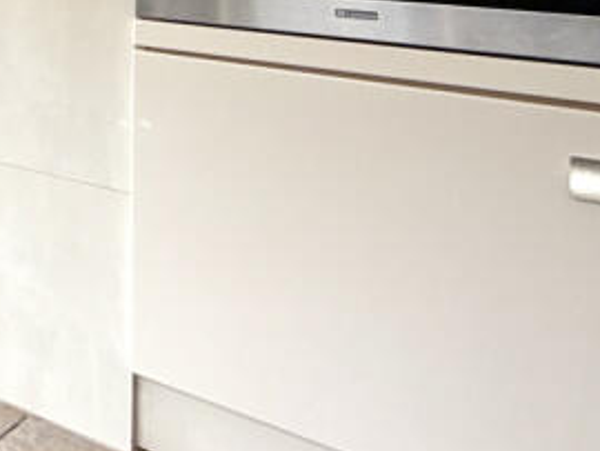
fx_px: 919
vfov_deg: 24.5
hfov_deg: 24.1
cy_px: -113
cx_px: -391
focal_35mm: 53
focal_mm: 2.22
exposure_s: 1/298
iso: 64
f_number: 2.2
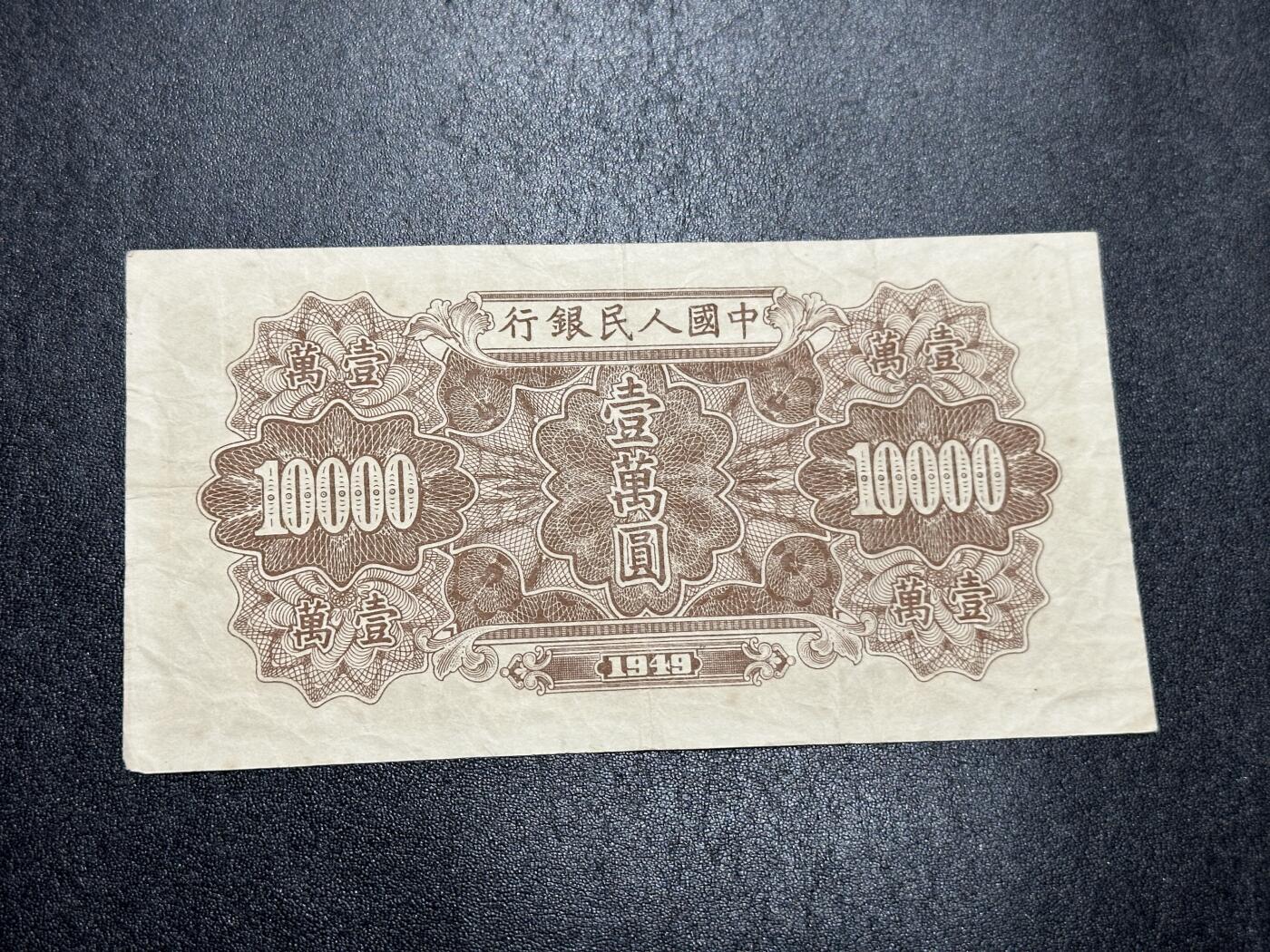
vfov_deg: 30.3
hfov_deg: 39.7
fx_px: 1761
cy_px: 476
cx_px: 635
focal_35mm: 48
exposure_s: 1/50
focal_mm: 6.86
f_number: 1.78
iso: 100
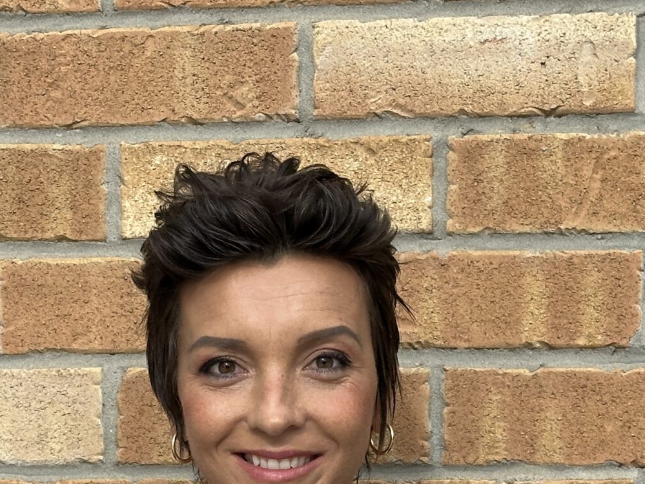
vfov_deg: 11.8
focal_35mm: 123
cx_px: 297
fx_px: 2292
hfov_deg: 16.0
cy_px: 547
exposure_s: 1/2809
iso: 64
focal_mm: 6.86
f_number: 1.78
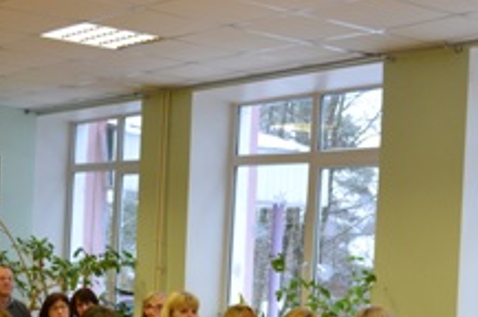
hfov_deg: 25.1
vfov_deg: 16.5
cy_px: 308
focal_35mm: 81
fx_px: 1074
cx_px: 200
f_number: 4.2
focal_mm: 26
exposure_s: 1/60
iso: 900
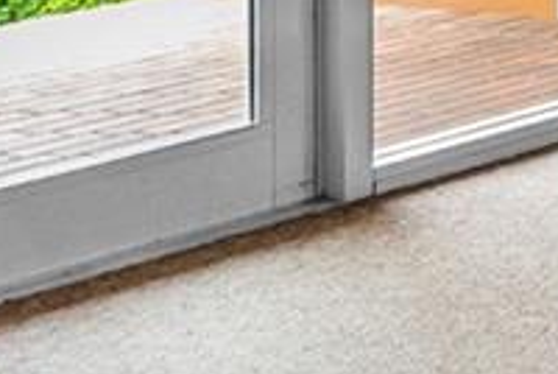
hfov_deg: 10.4
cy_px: -455
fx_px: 1987
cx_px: 1749
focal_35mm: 128
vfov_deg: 9.7
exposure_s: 1/160
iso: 1600
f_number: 4
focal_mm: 16
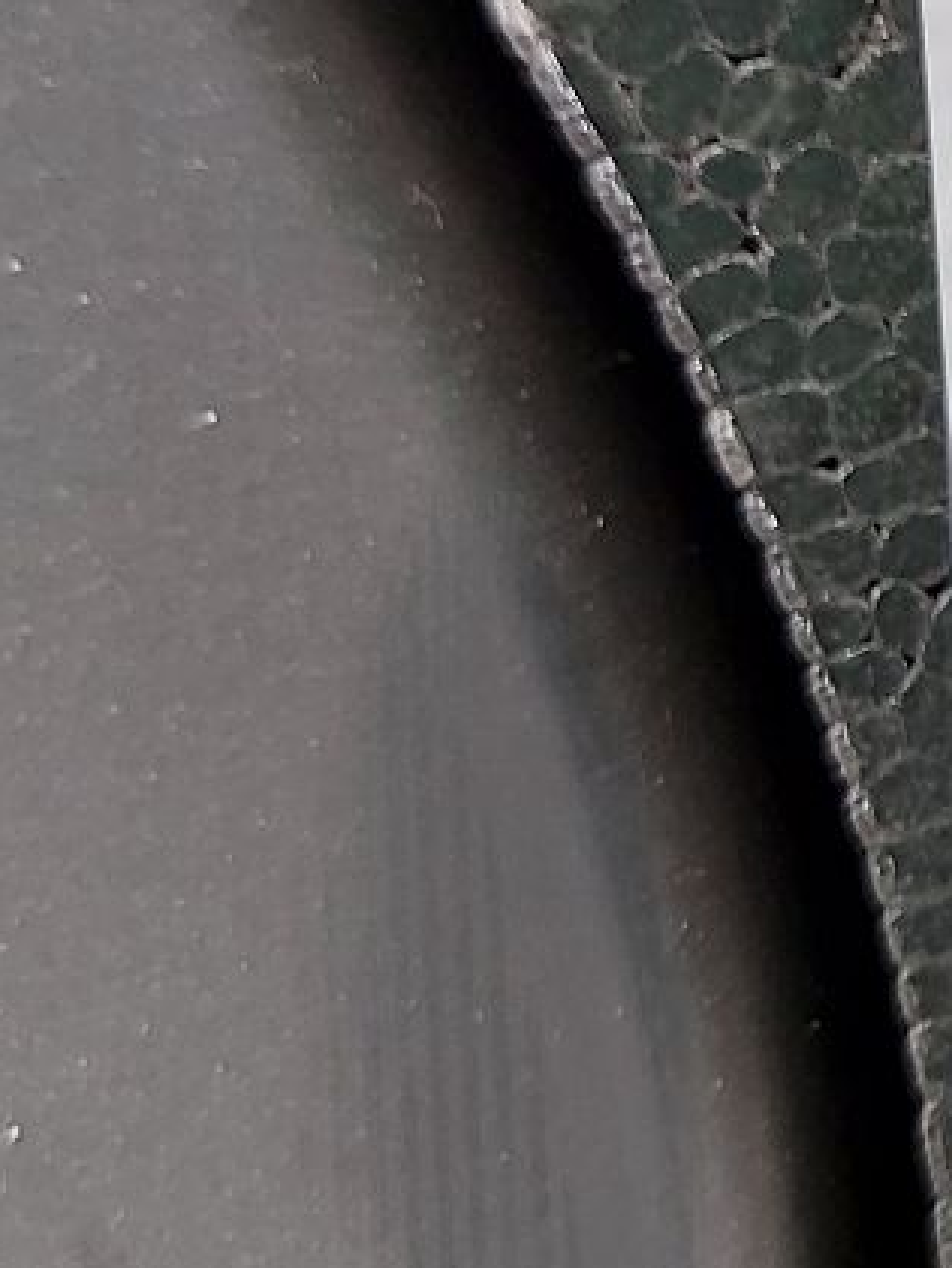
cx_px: 1598
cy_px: 157
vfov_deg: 24.1
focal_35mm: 79
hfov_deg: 16.3
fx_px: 2895
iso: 125
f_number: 1.8
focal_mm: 5.23
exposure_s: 1/50
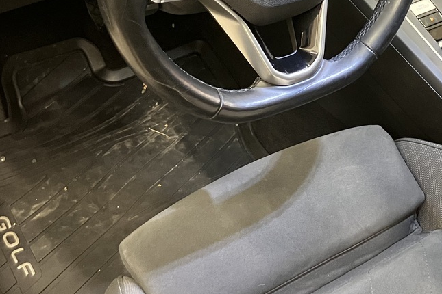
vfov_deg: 20.4
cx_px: 345
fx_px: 798
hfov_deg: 30.3
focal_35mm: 65
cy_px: 12
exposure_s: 1/30
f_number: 1.8
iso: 500
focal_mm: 3.99
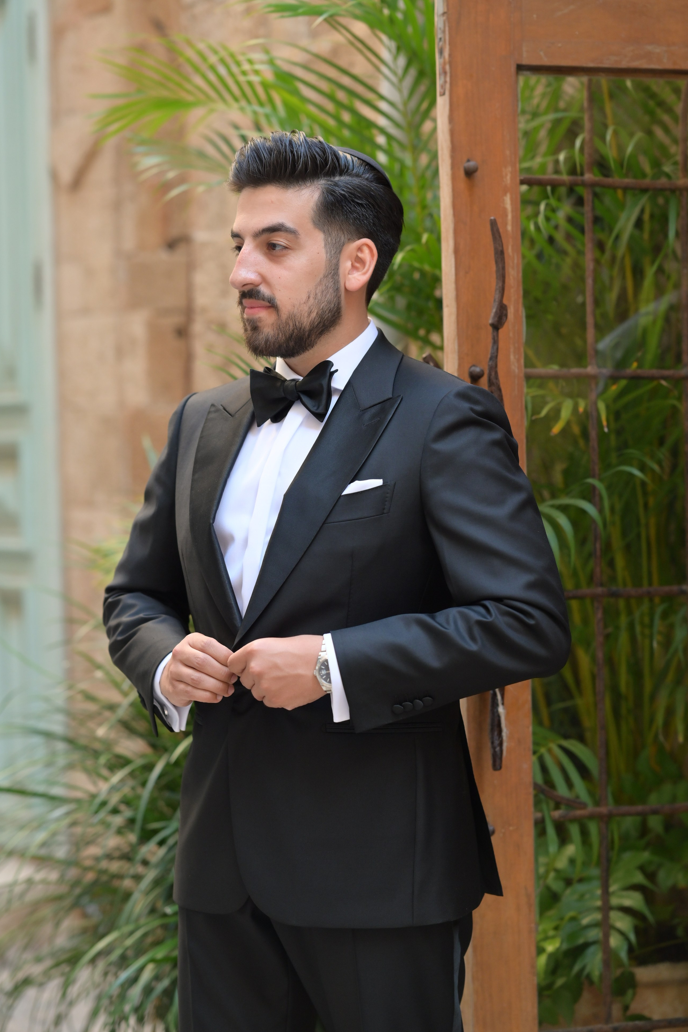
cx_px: 349
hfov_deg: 15.2
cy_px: 506
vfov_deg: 22.6
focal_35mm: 90
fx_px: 2580
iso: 640
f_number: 2.5
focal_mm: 85
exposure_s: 1/320
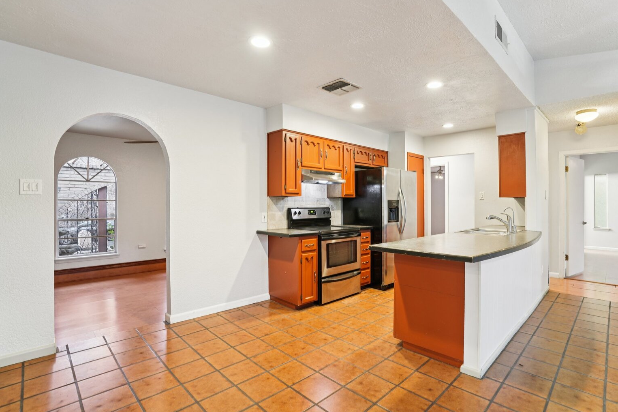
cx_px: 327
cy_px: 205
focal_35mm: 17
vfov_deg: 70.4
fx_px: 292
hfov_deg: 93.2
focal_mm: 16
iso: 400
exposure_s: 1/4
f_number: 8
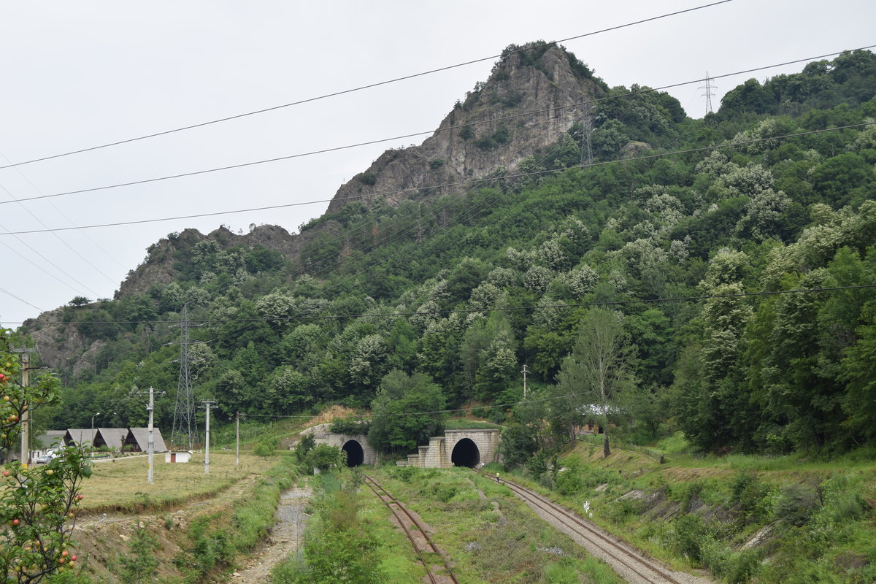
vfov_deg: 28.1
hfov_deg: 41.1
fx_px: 1168
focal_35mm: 48
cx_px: 438
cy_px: 292
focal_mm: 32
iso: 200
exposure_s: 1/250
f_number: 8
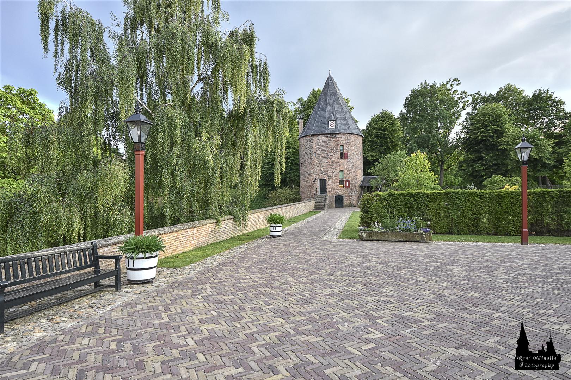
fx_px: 309
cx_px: 286
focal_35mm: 20
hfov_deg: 85.4
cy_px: 190
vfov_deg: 63.2
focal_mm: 13
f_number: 5
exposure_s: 1/100
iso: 200
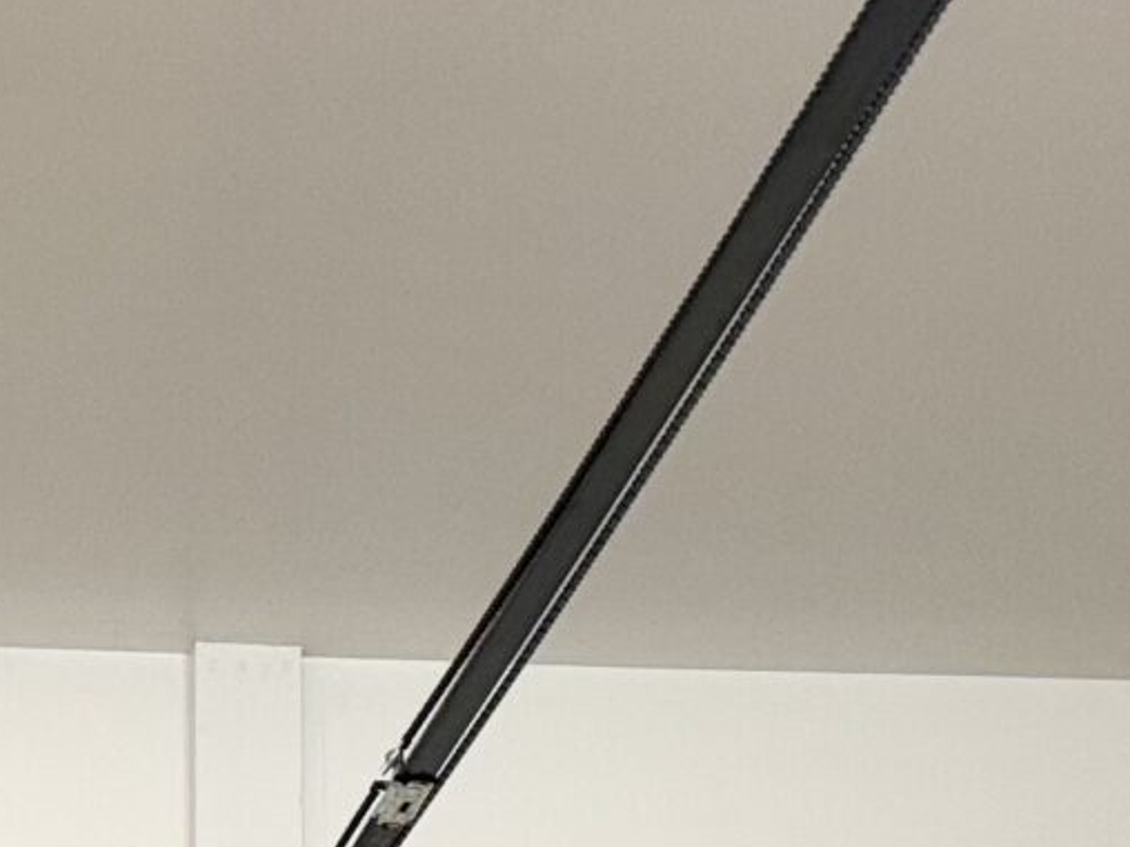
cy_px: 1787
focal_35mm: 121
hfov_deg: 16.0
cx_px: 22
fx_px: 3950
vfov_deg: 11.0
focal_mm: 6.76
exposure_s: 1/60
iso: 160
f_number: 1.78
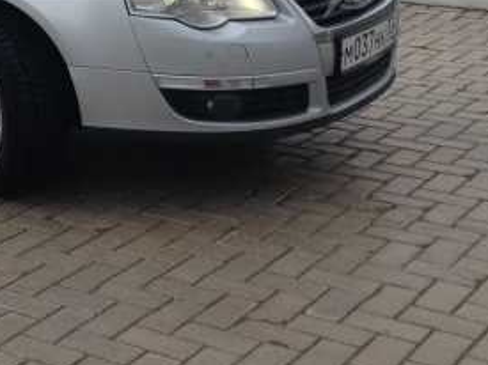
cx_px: -11
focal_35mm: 102
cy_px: 27
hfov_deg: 18.7
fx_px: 1437
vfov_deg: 14.3
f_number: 2.4
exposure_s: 1/1062
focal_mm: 4.28
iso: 50
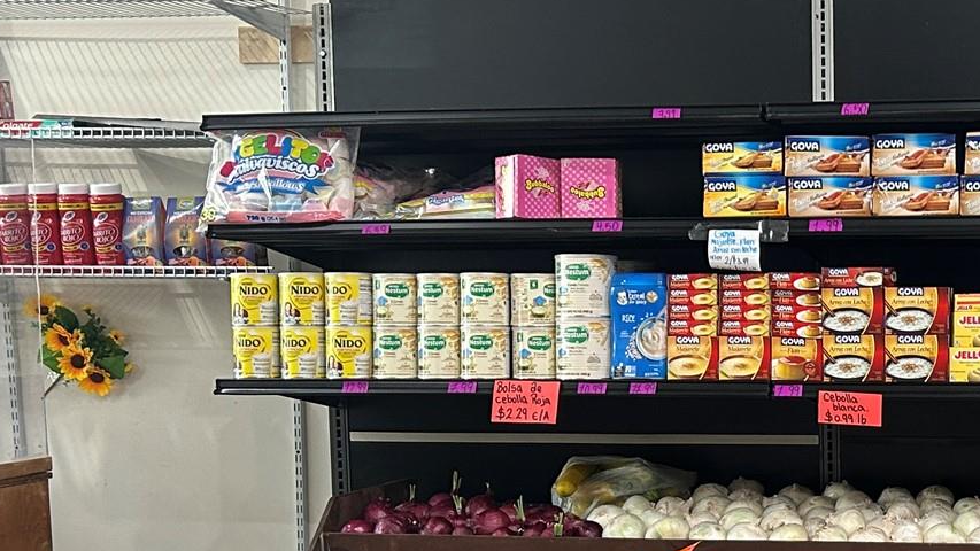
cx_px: 974
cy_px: 451
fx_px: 1767
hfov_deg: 29.1
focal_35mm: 68
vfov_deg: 17.6
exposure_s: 1/60
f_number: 1.5
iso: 160
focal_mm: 5.7
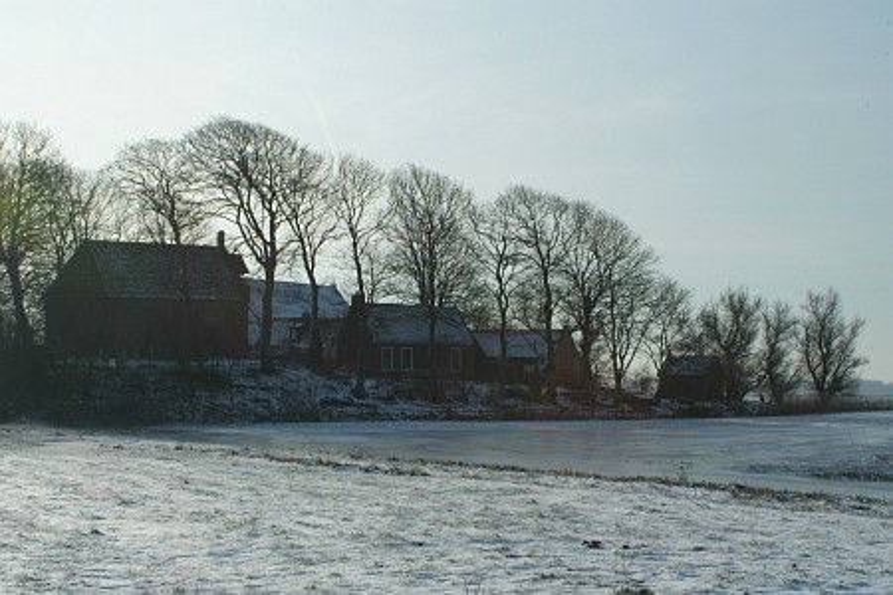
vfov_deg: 25.5
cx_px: 446
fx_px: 1315
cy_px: 298
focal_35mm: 53
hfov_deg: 37.5
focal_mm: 35
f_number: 13
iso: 400
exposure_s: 1/500
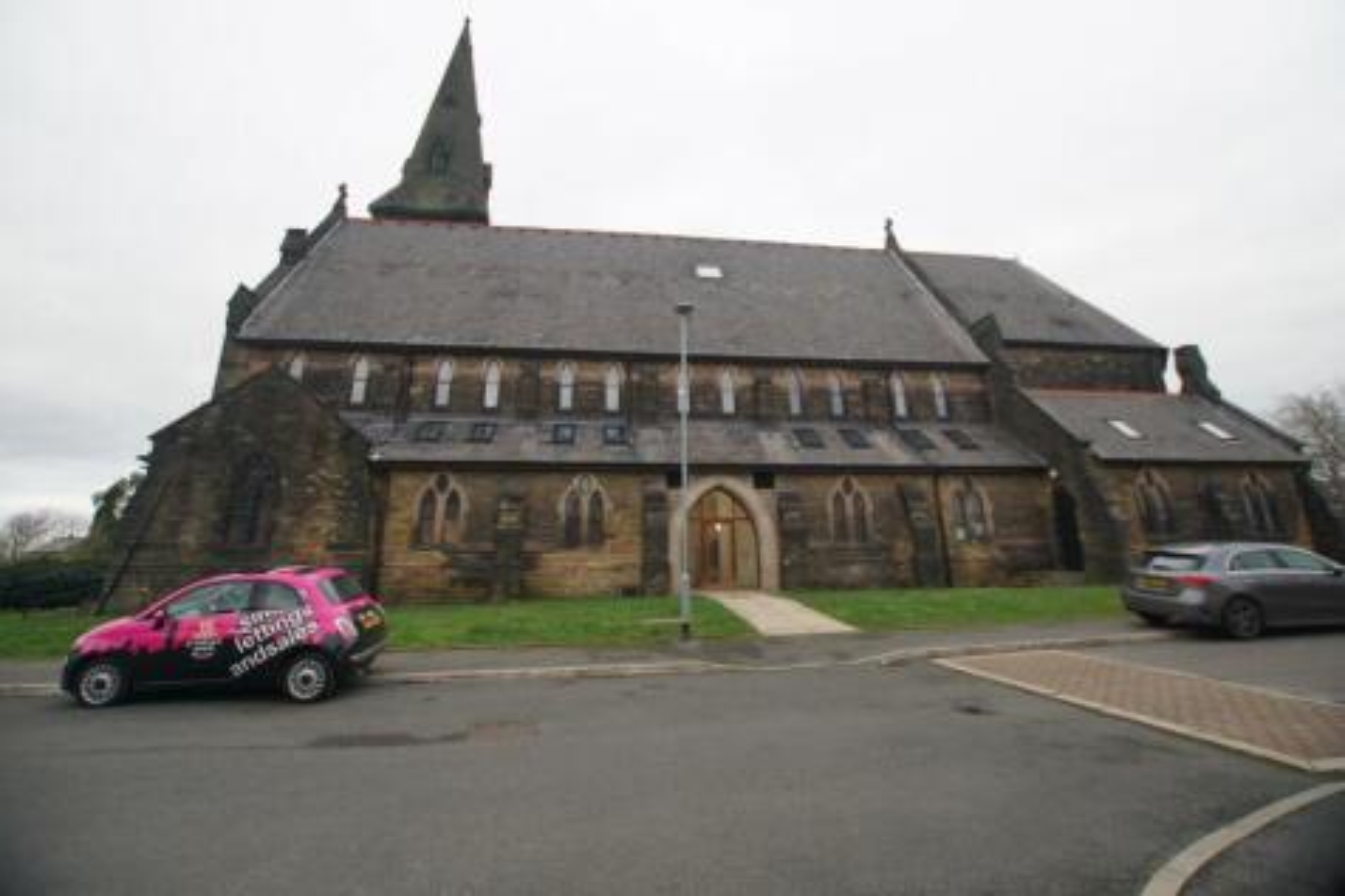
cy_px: 448
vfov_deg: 77.3
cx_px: 672
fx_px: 560
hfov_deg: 100.4
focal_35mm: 15
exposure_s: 1/40
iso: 50
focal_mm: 10
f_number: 3.5
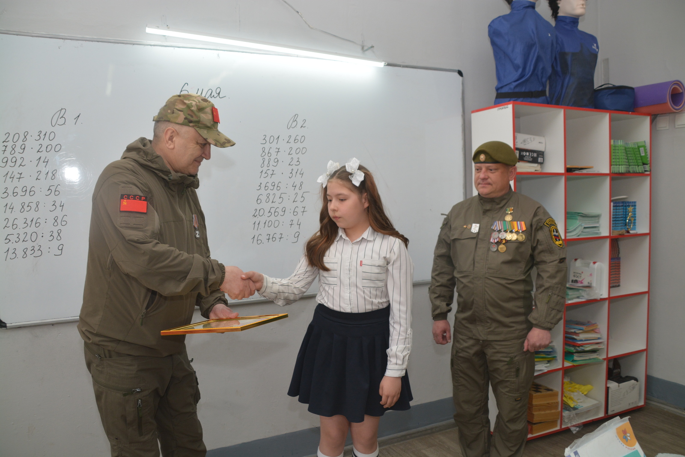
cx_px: 342
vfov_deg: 48.0
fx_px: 514
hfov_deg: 67.4
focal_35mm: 27
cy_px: 228
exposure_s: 1/60
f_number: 5.6
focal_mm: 18
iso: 400
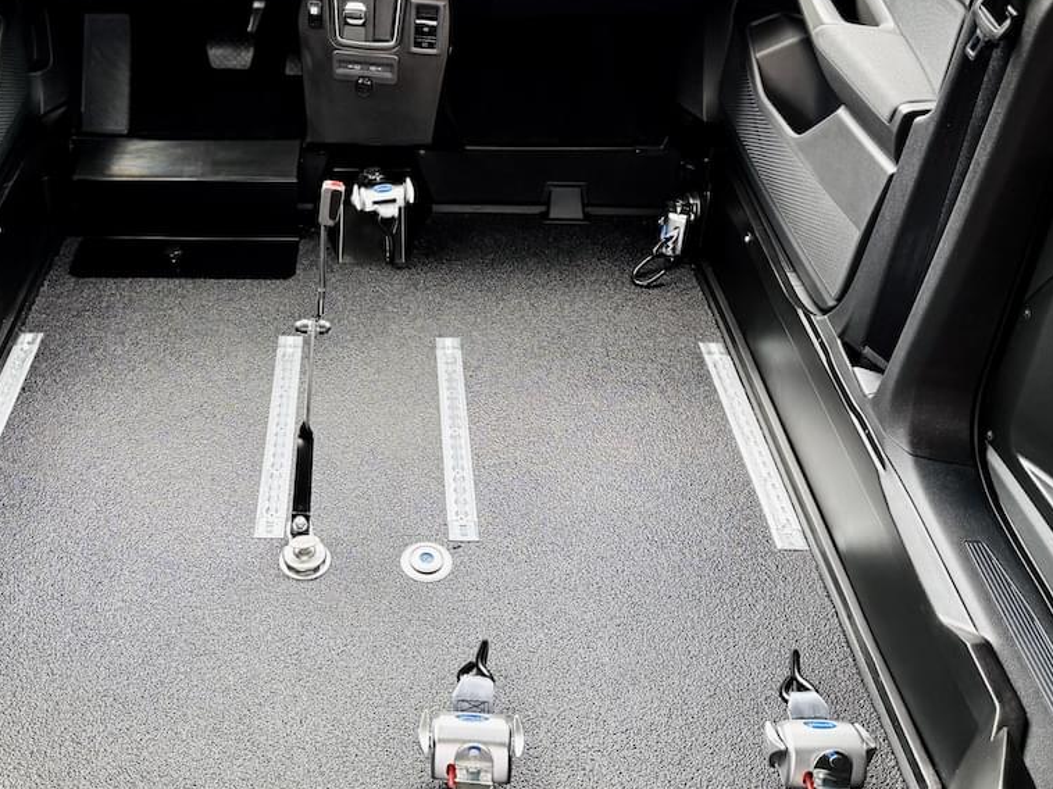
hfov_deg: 48.2
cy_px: 272
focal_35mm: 38
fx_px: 1156
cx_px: 358
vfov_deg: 37.4
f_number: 1.78
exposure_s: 1/121
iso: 160
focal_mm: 6.76
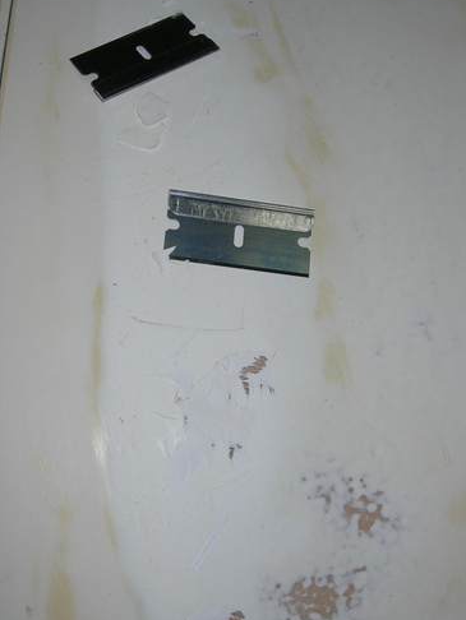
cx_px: 183
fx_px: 897
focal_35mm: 50
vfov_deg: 38.1
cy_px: 267
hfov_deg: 29.0
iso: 64
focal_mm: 7.8
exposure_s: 1/60.1
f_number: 4.8
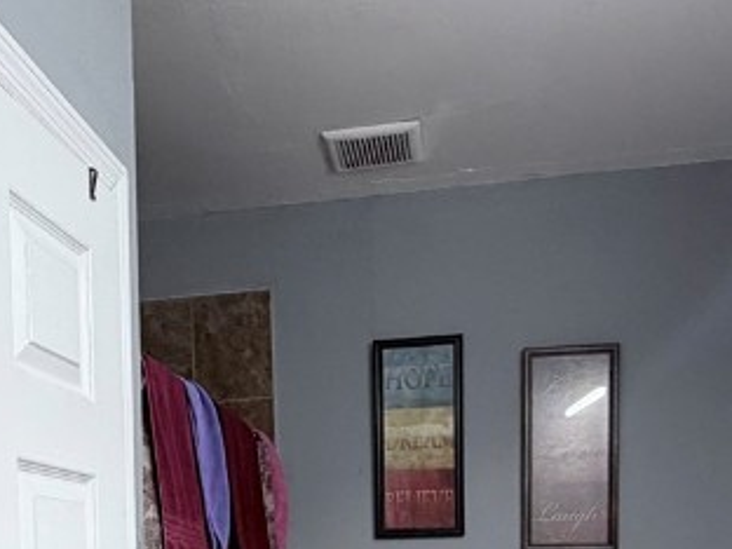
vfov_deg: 28.7
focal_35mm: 46
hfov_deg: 40.6
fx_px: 973
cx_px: 228
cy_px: 596
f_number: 2.2
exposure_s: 1/120
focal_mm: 2.22
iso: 320
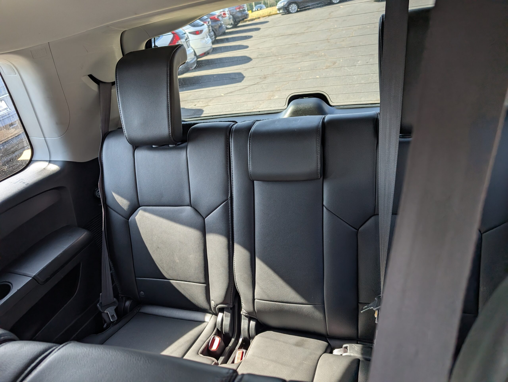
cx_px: 254
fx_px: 353
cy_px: 191
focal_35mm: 24
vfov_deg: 56.9
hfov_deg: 71.5
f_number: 1.68
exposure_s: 1/172
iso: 142
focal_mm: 6.9
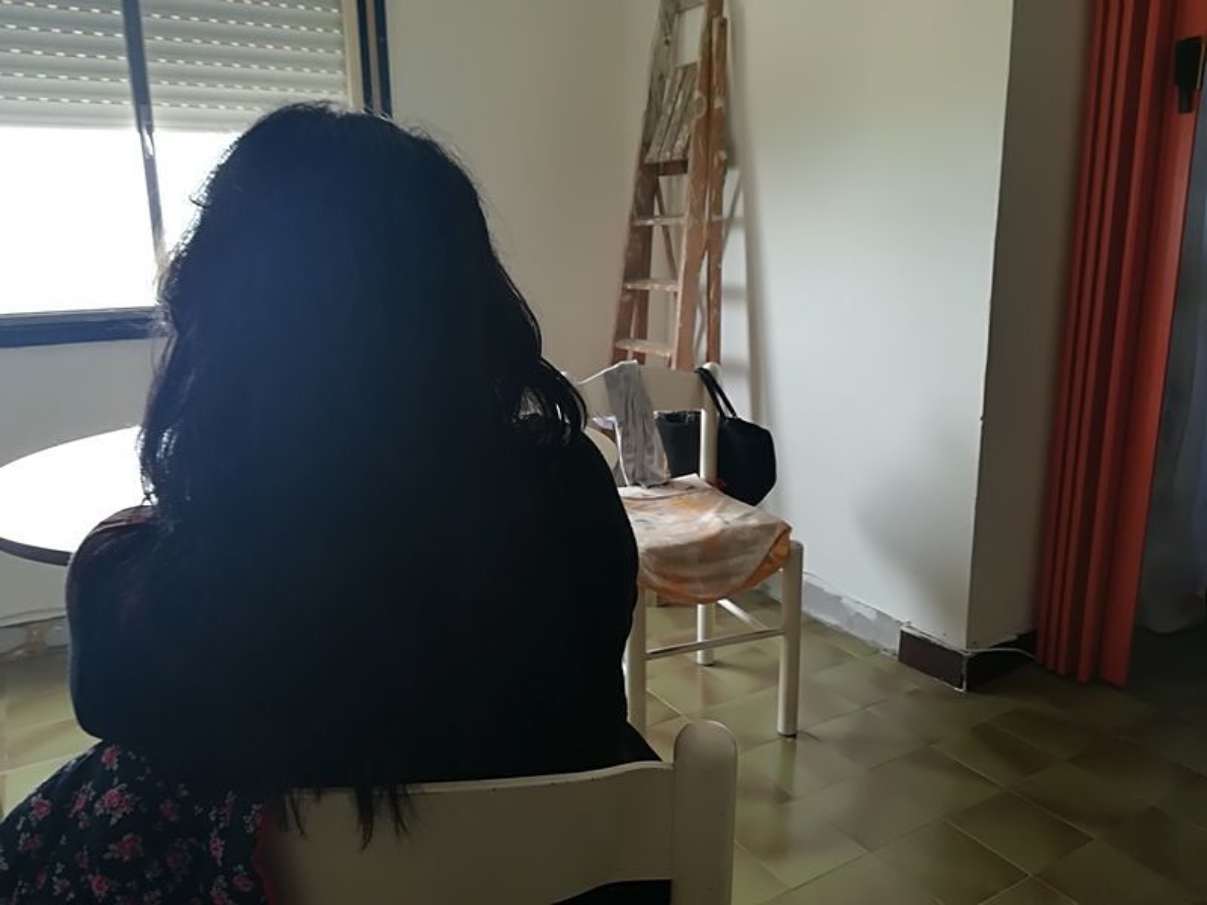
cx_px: 604
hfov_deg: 67.3
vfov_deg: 53.1
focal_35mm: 26
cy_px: 452
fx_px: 907
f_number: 2.2
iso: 64
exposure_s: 1/33.3
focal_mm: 3.83
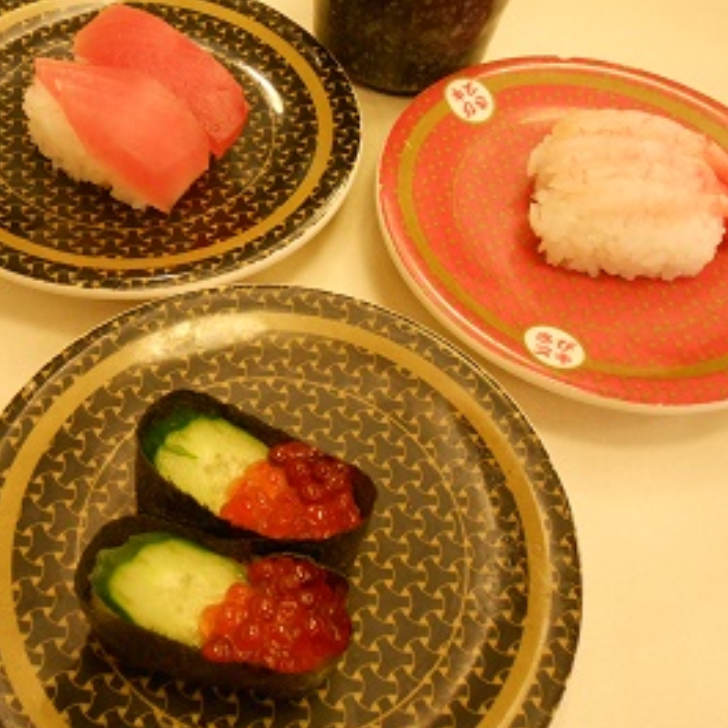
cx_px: 304
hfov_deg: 44.8
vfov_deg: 44.9
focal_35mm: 37
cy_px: 367
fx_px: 880
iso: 400
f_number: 3.8
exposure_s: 1/13
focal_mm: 5.3
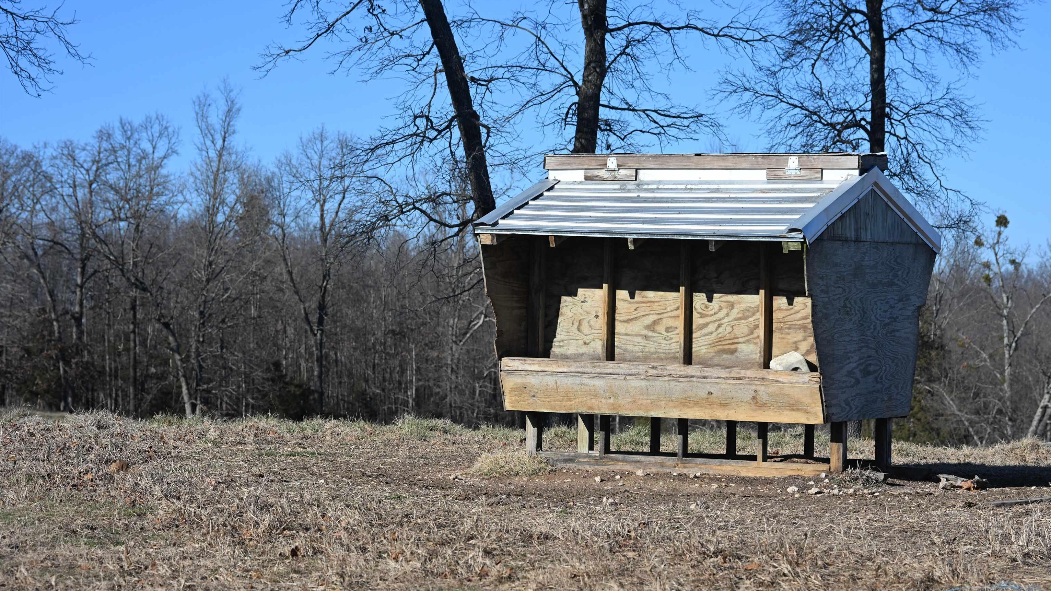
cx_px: 526
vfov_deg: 11.6
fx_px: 2898
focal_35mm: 104
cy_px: 253
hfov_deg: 20.6
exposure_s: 1/400
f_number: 7.1
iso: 100
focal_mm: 99
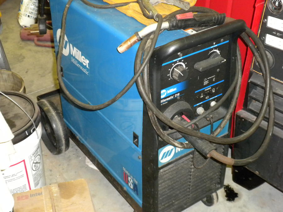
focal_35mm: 52
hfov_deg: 36.8
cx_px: 142
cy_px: 106
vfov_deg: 28.0
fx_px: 425
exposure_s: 1/30
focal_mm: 9.1
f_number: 4.3
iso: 400
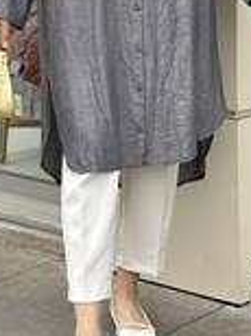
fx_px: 1251
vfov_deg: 15.1
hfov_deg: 11.5
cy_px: 3
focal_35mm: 129
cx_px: 131
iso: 80
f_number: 1.78
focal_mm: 6.86
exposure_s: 1/506
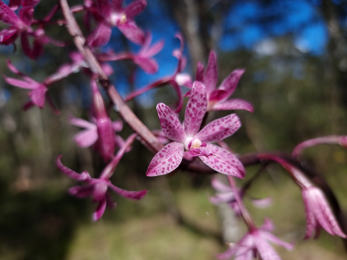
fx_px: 241
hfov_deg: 71.6
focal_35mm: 24
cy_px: 130
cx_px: 174
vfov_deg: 56.8
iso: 50
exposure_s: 1/539
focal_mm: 6.7
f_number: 1.8
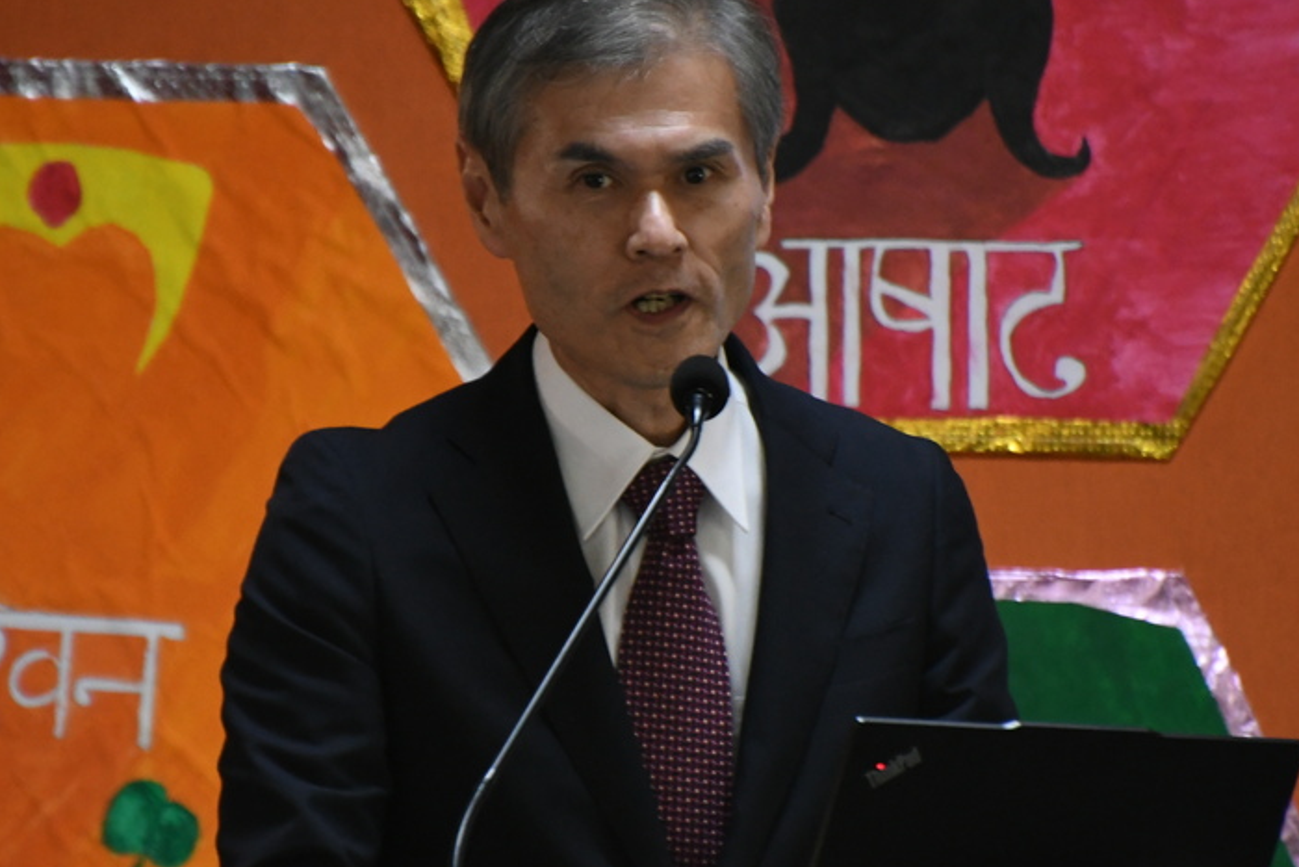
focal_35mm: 1028
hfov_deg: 2.0
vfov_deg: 1.3
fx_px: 37099
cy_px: 449
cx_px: 637
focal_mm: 400
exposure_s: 1/60
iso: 2500
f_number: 6.3
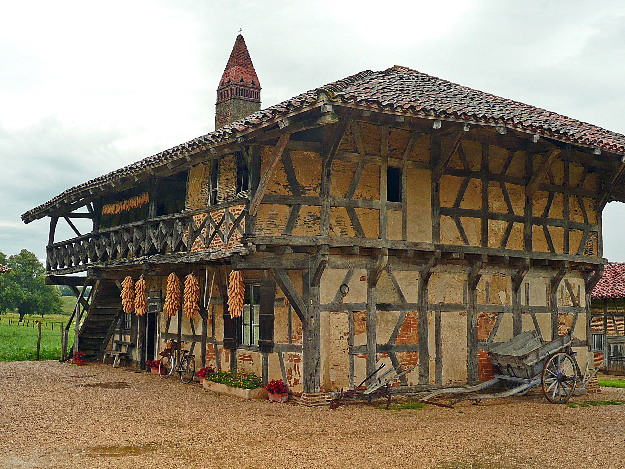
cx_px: 312
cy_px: 234
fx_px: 740
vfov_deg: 35.1
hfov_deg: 45.8
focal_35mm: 41
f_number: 3.6
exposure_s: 1/125
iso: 100
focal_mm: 5.5
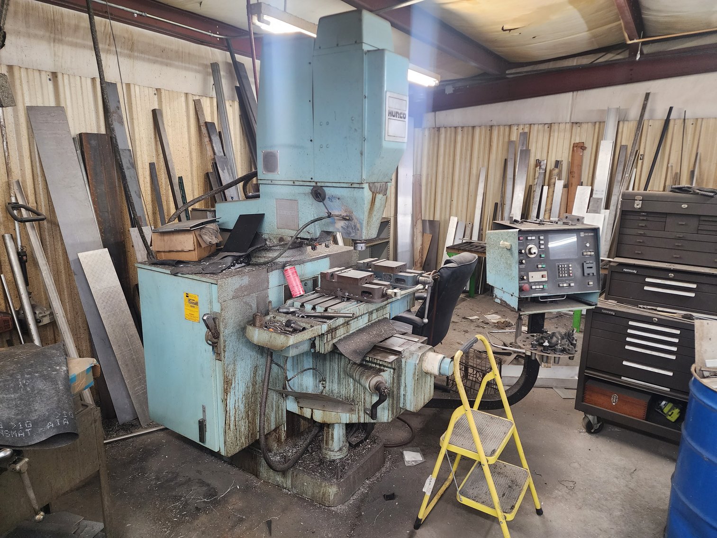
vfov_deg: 58.9
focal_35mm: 23
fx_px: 476
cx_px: 358
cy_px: 269
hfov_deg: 73.9
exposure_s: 1/120
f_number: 1.8
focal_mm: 6.4
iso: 500
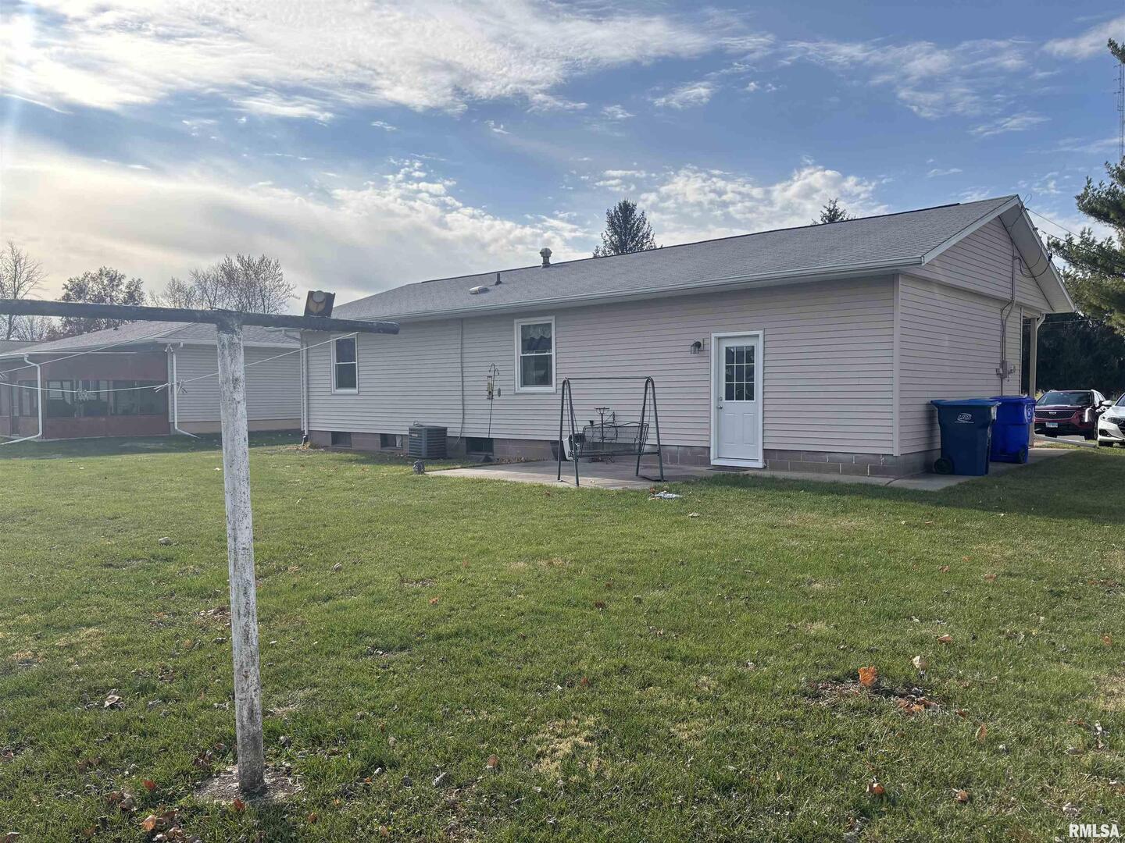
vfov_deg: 53.1
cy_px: 422
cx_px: 562
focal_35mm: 26
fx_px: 845
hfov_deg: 67.3
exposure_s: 1/4082
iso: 50
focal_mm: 5.96
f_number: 1.6
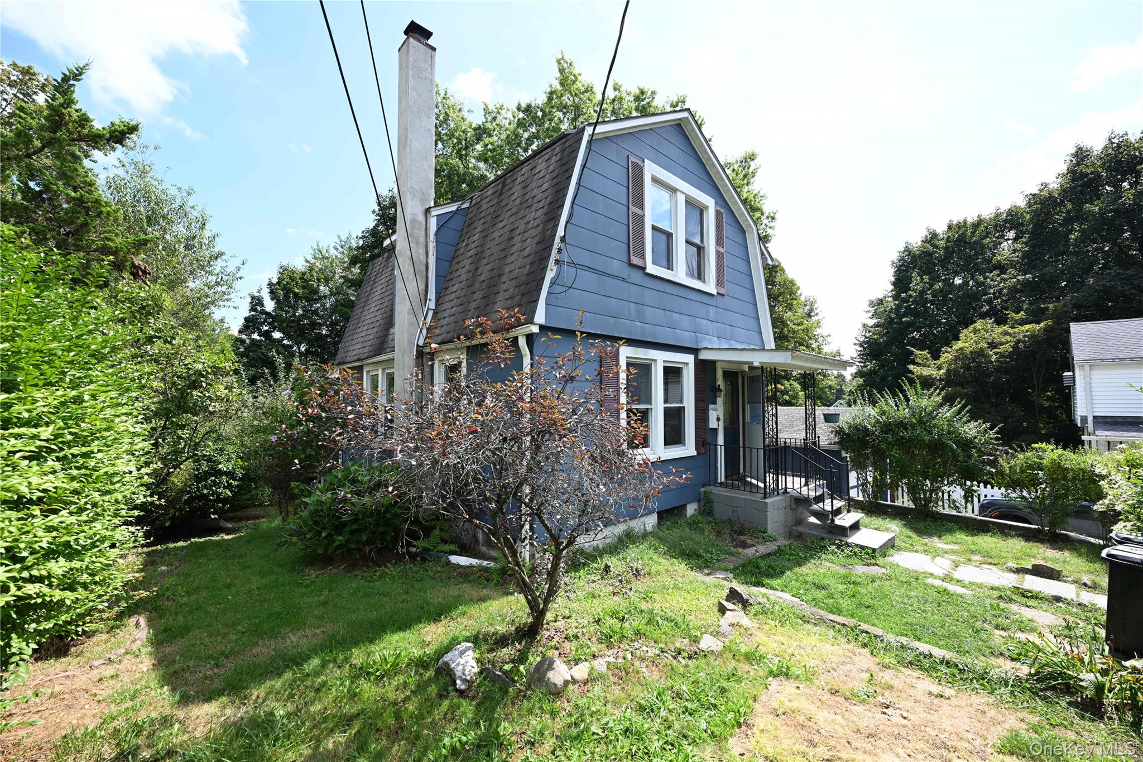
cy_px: 381
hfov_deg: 104.3
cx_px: 572
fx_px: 444
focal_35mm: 14
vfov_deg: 81.2
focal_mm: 14
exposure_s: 1/160
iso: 64
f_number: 5
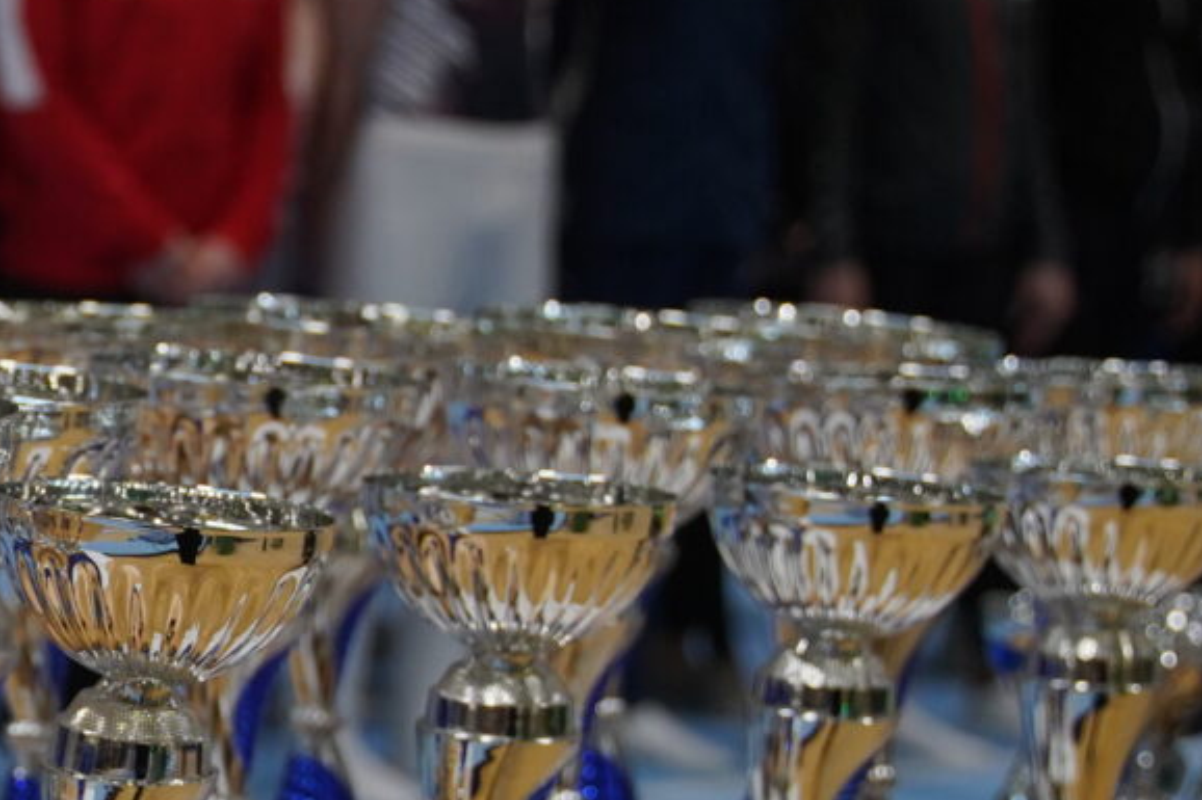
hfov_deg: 20.5
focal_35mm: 93
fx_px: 3104
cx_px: -250
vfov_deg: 14.6
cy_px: 584
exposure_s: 1/640
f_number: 2.8
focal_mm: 28
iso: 1600
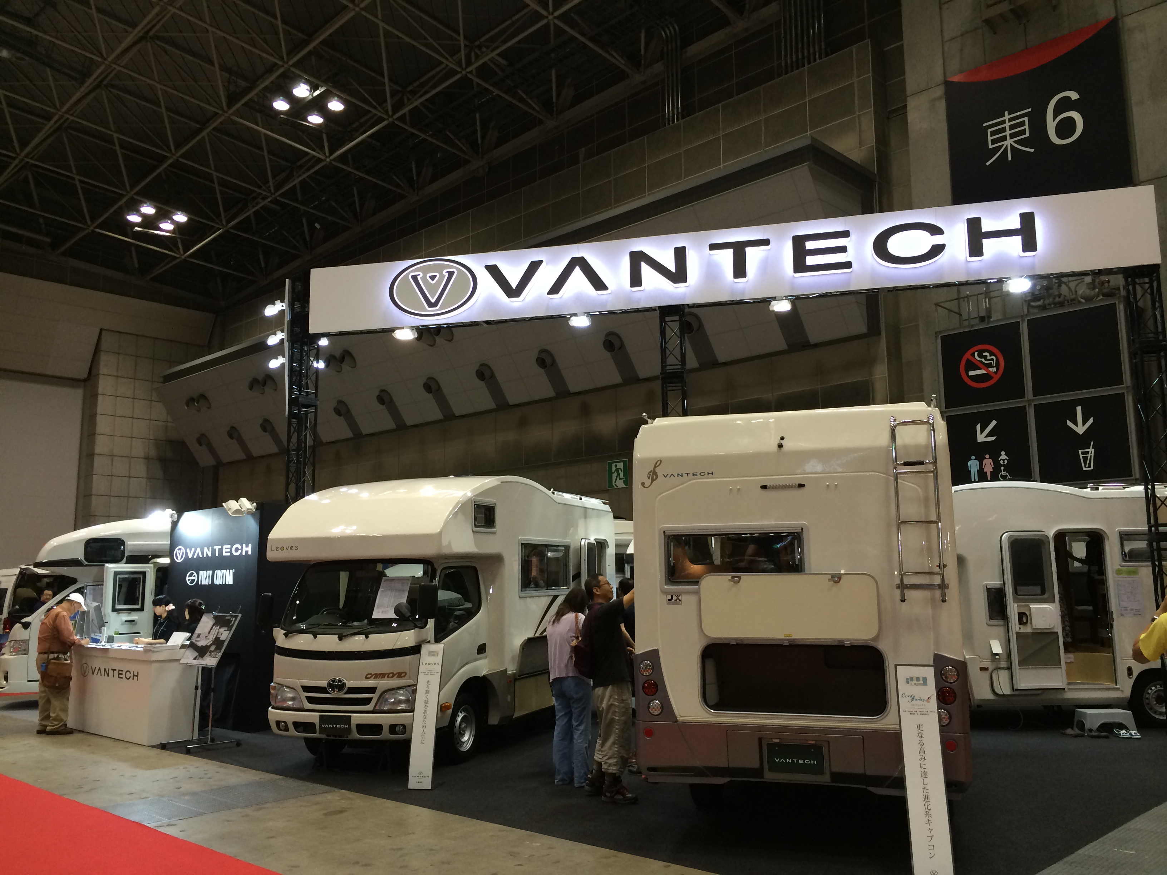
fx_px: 1011
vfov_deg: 46.8
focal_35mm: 30
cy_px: 438
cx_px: 584
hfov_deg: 60.0
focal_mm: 4.12
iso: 50
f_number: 2.2
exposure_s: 1/30
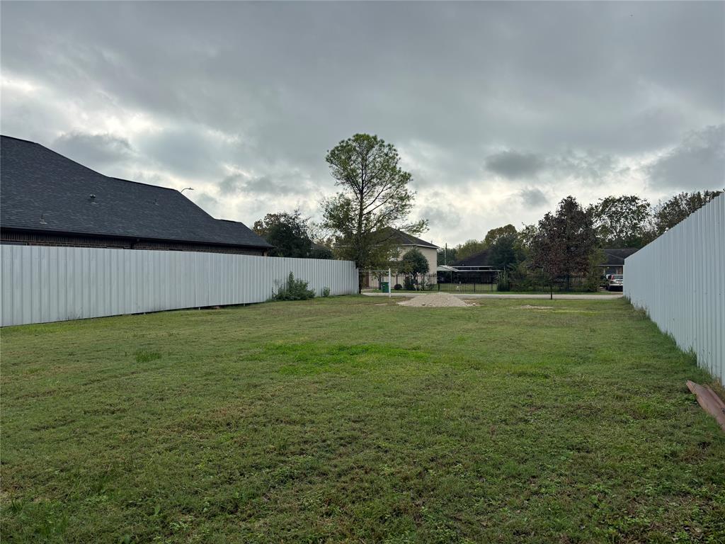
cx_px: 362
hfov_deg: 67.3
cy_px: 272
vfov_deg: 53.1
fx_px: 545
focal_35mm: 26
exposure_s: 1/3311
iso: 50
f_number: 1.6
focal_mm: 5.96
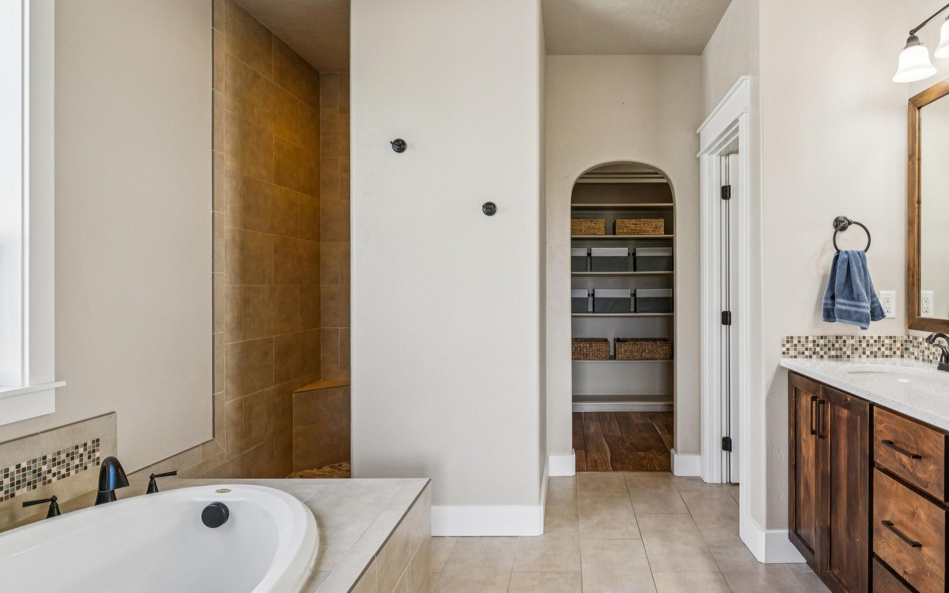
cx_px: 575
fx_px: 547
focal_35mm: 21
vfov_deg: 57.0
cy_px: 286
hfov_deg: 80.8
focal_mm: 16.1
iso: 400
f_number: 13
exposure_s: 1/8
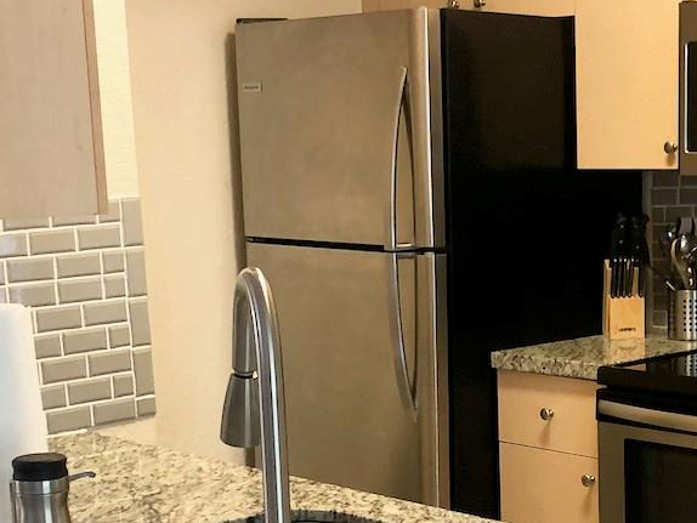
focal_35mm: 78
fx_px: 1571
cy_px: 454
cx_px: 544
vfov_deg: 18.6
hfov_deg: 24.7
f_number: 1.8
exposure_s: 1/15
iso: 40
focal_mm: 4
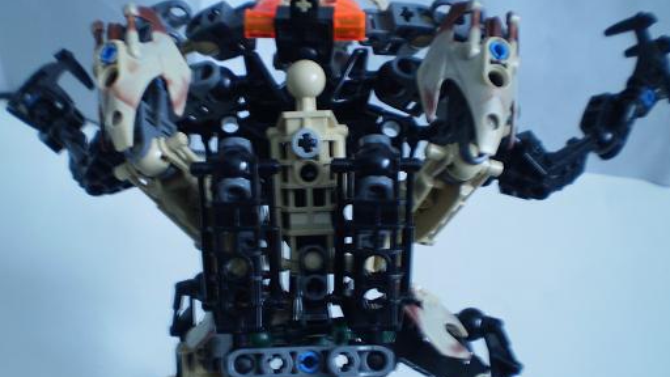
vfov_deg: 23.9
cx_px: 300
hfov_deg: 41.3
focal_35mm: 50
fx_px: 888
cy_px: 233
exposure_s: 1/3
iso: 125
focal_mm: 6.3
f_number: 3.1
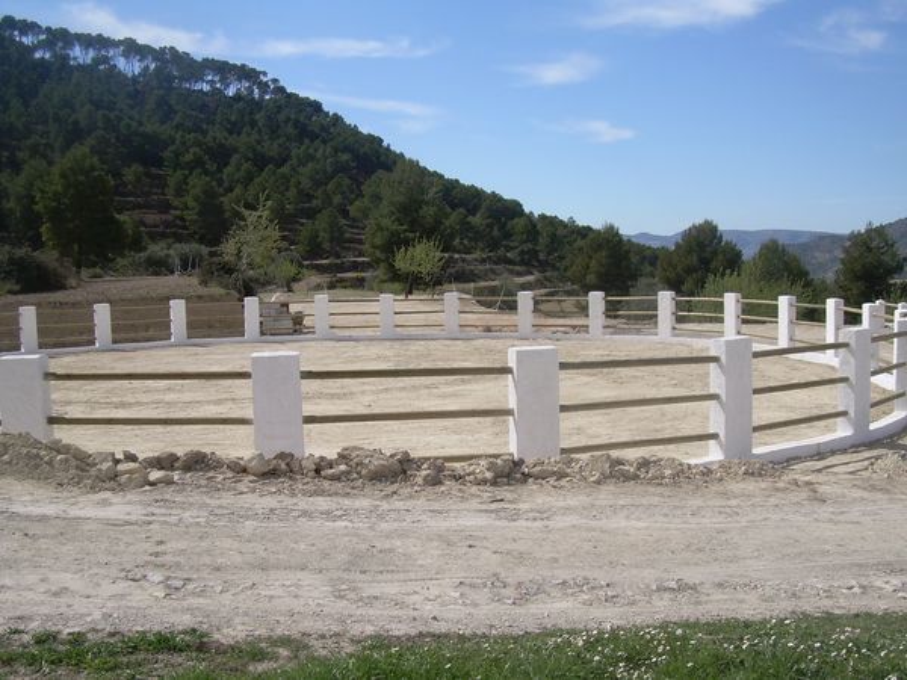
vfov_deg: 37.7
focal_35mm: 38
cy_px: 340
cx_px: 454
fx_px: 996
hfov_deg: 49.0
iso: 50
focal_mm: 6.3
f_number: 4.6
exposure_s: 1/648
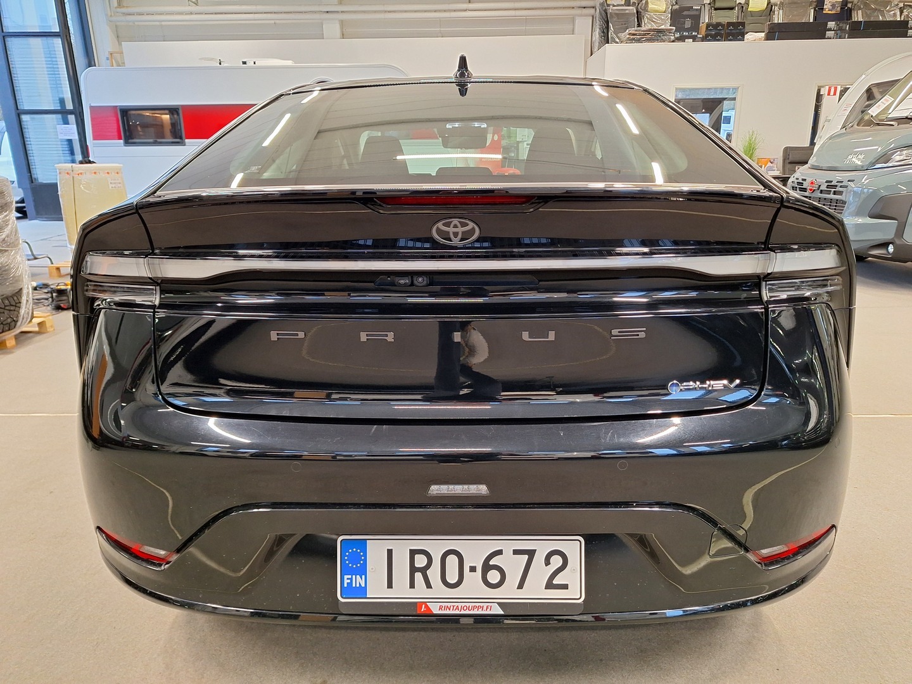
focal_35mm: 23
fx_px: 606
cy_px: 342
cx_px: 456
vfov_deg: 58.9
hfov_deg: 73.9
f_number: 1.8
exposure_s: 1/50
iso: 125
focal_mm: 5.54
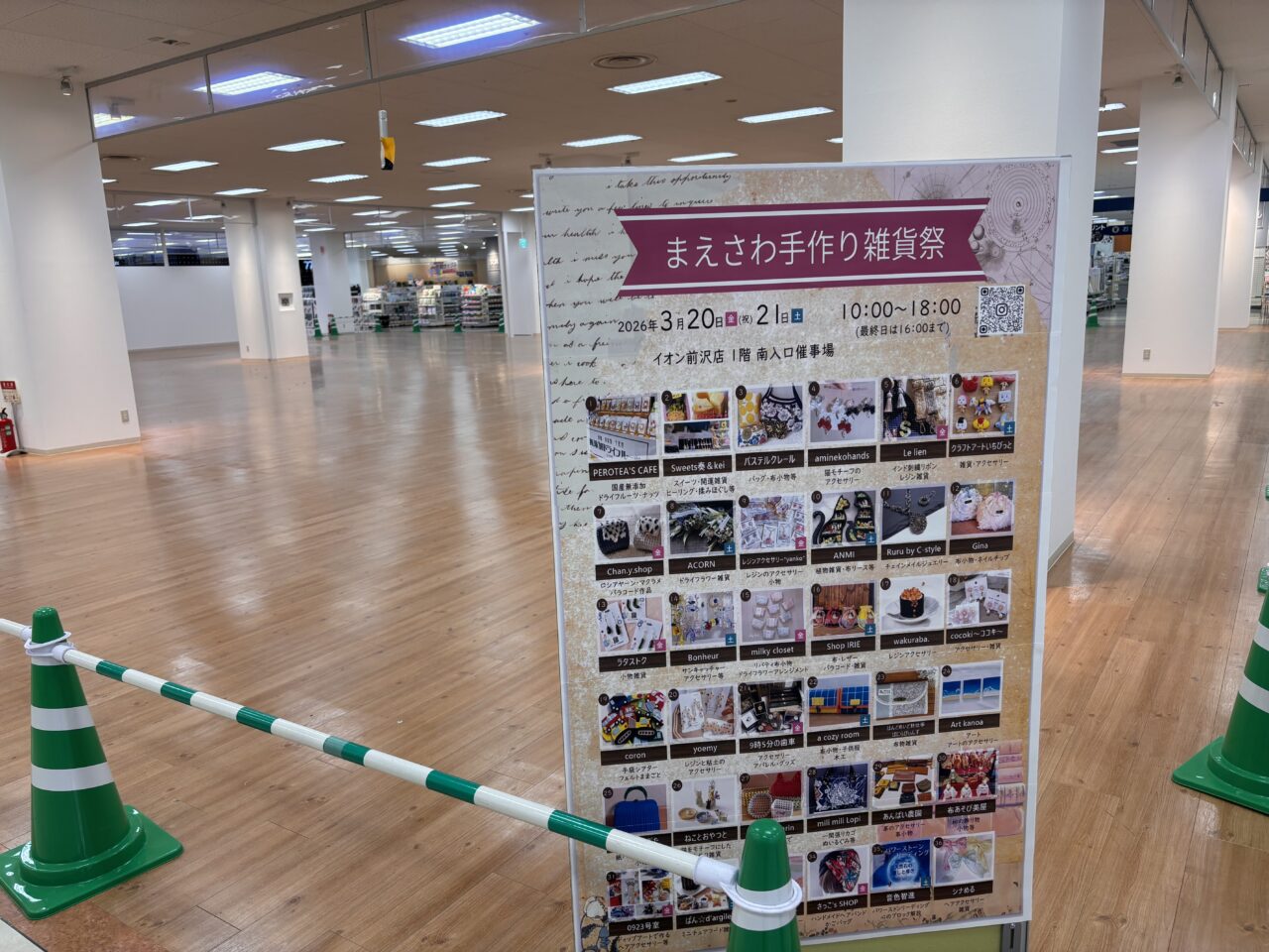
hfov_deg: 67.3
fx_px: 953
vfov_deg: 53.1
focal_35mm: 26
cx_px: 634
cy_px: 476
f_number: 1.6
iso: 50
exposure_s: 1/100
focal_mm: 5.96
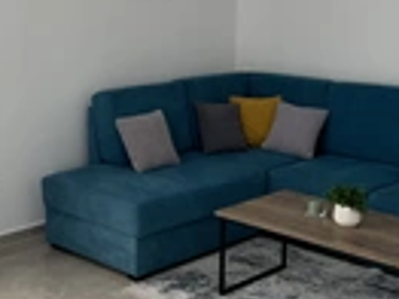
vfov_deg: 22.1
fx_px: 760
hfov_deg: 29.1
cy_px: 95
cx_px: 113
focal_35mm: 66
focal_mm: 6.76
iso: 80
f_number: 1.78
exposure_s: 1/190
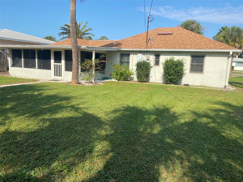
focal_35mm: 26
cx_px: 122
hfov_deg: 67.3
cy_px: 91
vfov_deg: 53.1
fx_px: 183
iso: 32
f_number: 1.8
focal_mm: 4.25
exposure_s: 1/2755
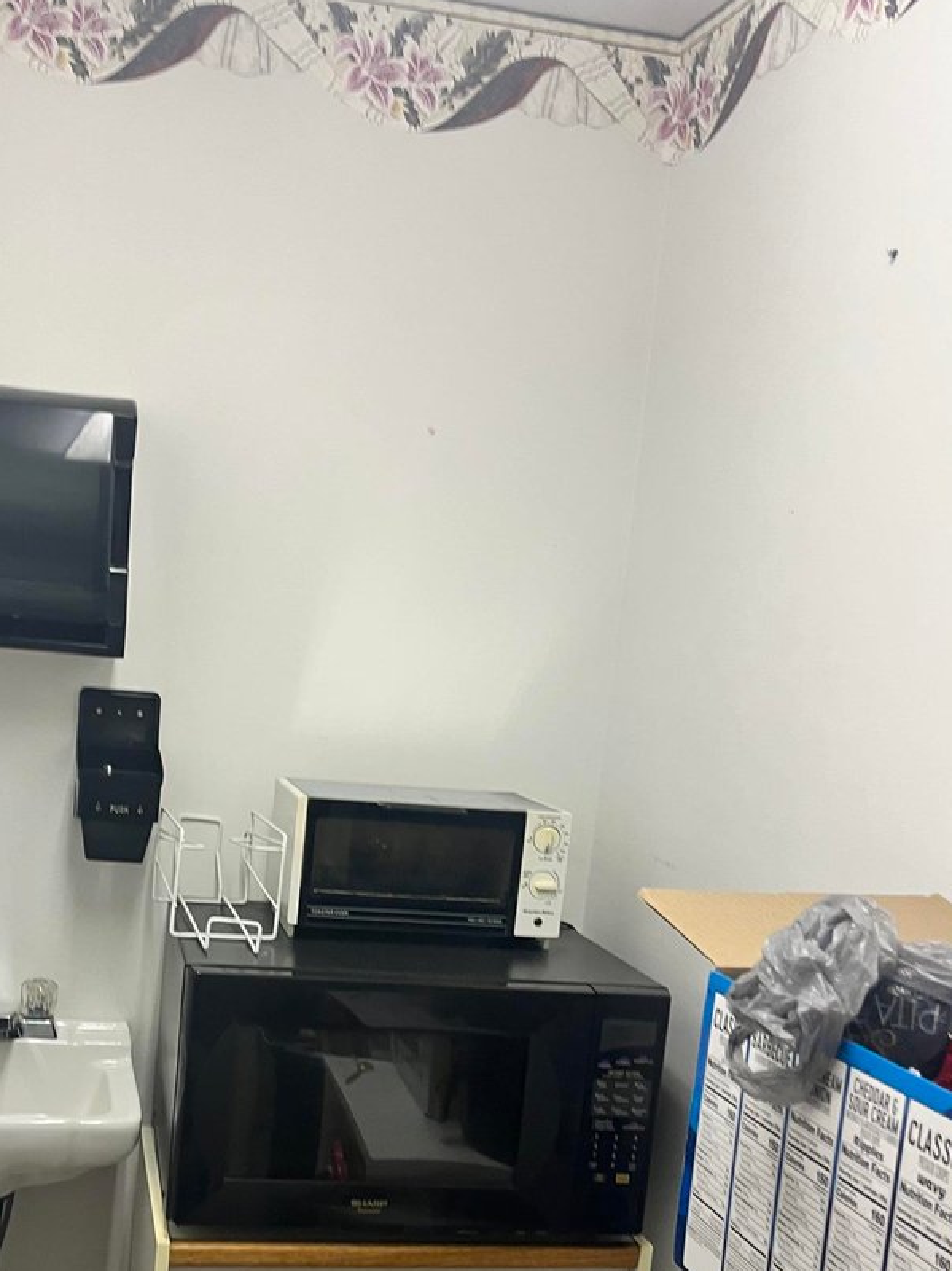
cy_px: 870
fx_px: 1357
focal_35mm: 37
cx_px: 318
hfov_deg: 38.2
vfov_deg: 49.1
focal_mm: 5.1
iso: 100
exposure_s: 1/60
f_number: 1.6
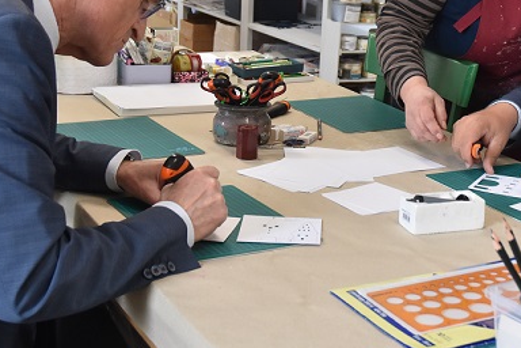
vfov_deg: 17.9
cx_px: 395
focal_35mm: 76
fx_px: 1099
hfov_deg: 26.3
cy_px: 87
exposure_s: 1/125
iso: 800
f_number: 5.6
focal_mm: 27
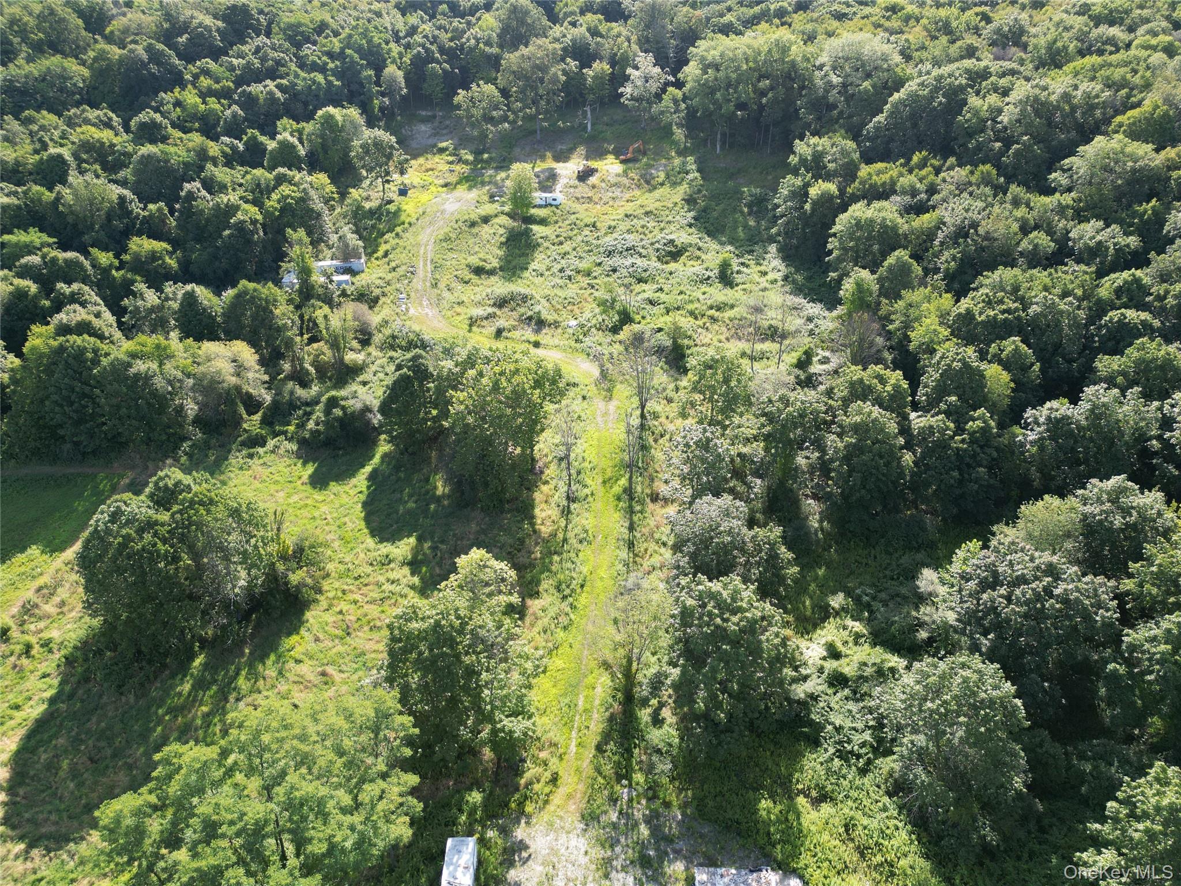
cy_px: 443
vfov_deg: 56.8
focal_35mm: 24
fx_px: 819
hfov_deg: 71.6
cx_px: 590
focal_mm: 6.72
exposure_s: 1/640
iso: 120
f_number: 1.7
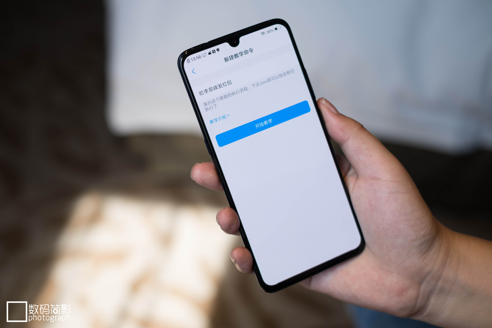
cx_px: 246
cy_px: 164
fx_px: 724
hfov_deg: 37.5
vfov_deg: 25.5
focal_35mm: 53
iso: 200
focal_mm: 35
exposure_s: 1/180
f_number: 2.2
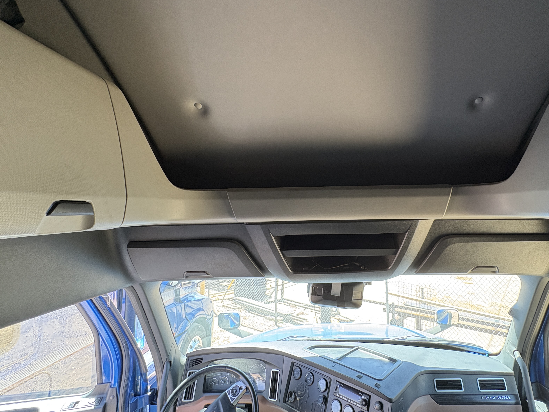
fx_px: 285
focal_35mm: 18
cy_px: 187
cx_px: 330
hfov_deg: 86.6
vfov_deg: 71.4
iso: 320
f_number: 2.2
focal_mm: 2.22
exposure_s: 1/60
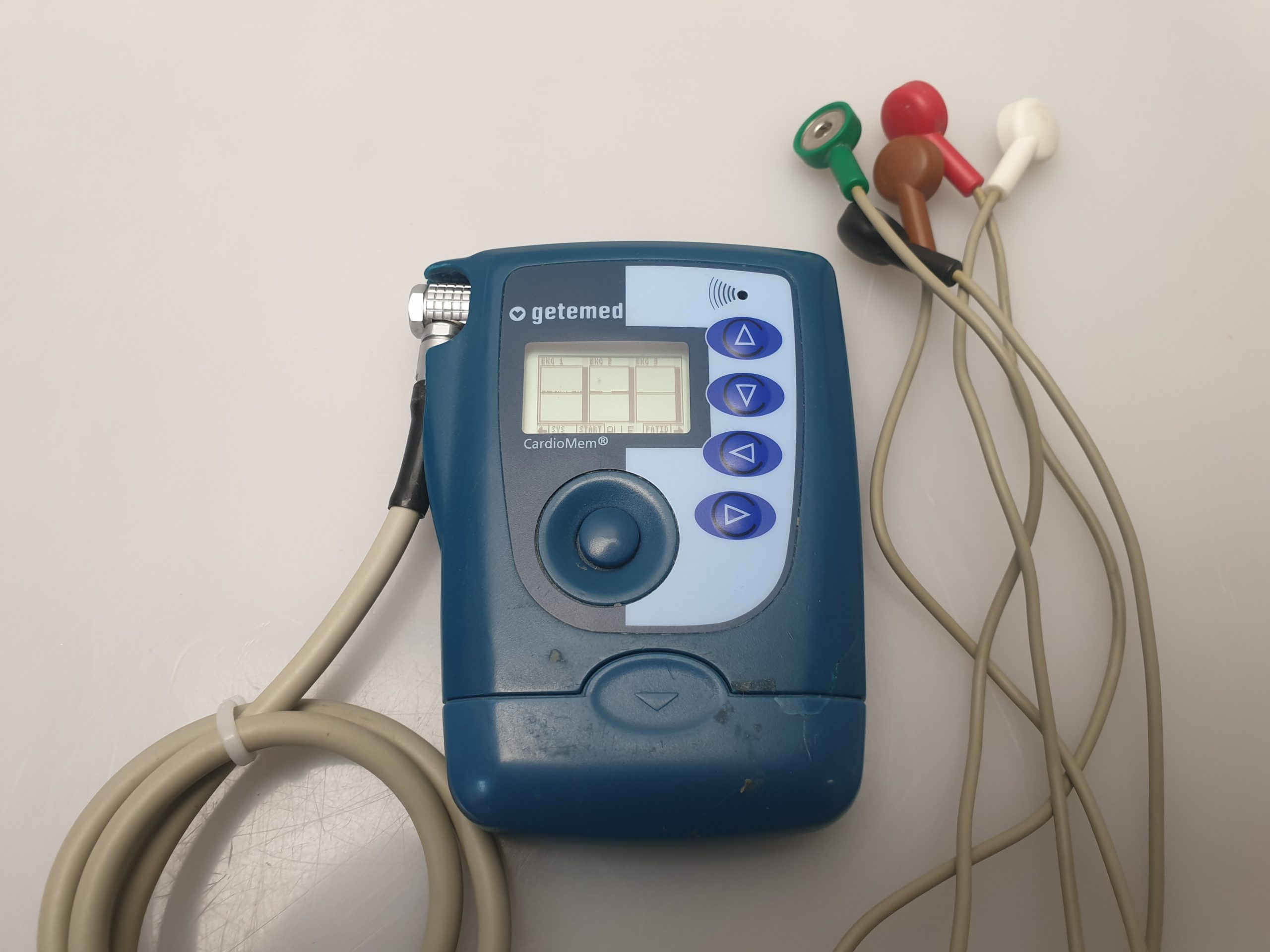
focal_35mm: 26
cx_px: 635
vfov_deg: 53.1
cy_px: 476
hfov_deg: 67.3
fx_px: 954
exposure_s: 1/50
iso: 80
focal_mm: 4.3
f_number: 2.4
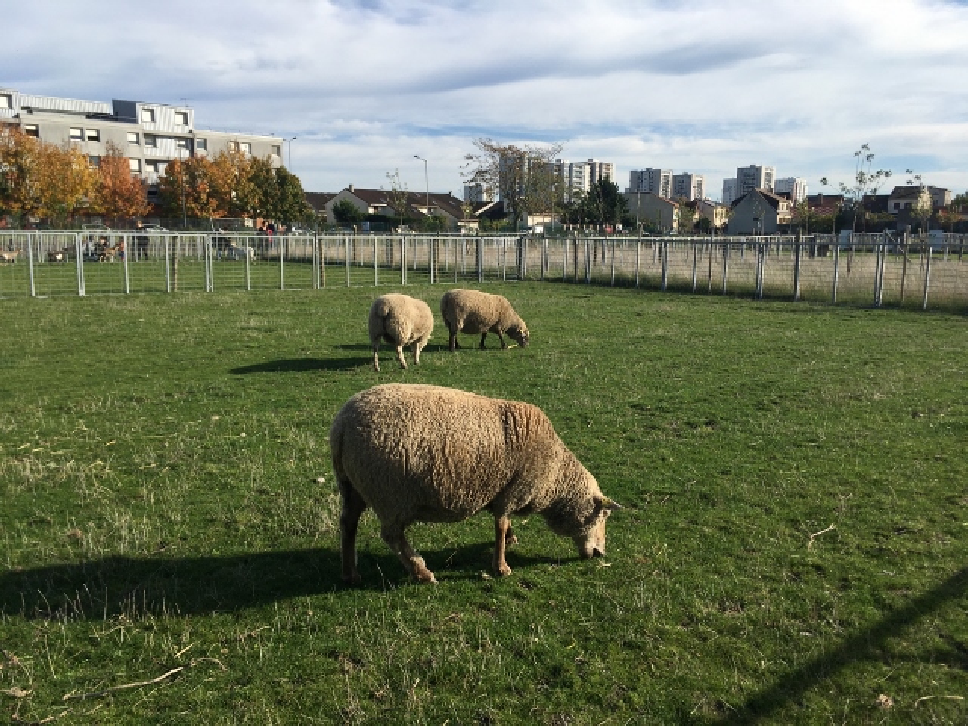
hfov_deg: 61.7
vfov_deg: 48.2
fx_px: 811
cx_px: 484
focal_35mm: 29
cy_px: 363
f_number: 2.2
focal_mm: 4.15
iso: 25
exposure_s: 1/1789
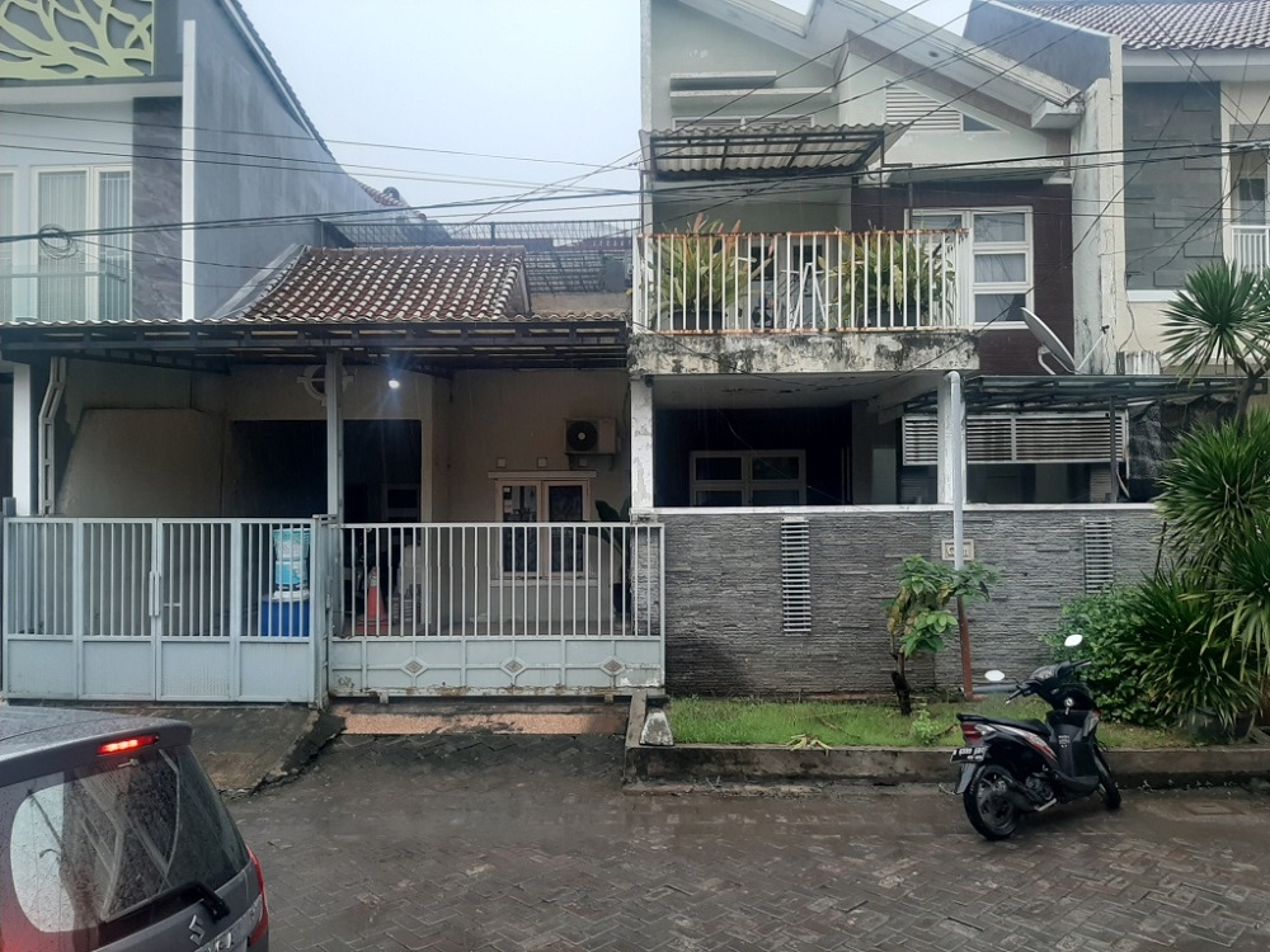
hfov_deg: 67.3
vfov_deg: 53.1
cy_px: 476
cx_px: 635
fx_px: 954
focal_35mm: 26
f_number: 1.7
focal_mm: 3.93
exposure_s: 1/100
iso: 50
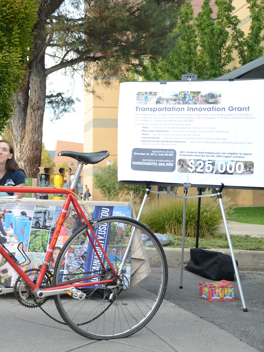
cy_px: 175
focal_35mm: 55
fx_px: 557
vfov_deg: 35.1
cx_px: 7
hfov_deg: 25.5
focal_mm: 25
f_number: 4
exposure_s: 1/160
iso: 160
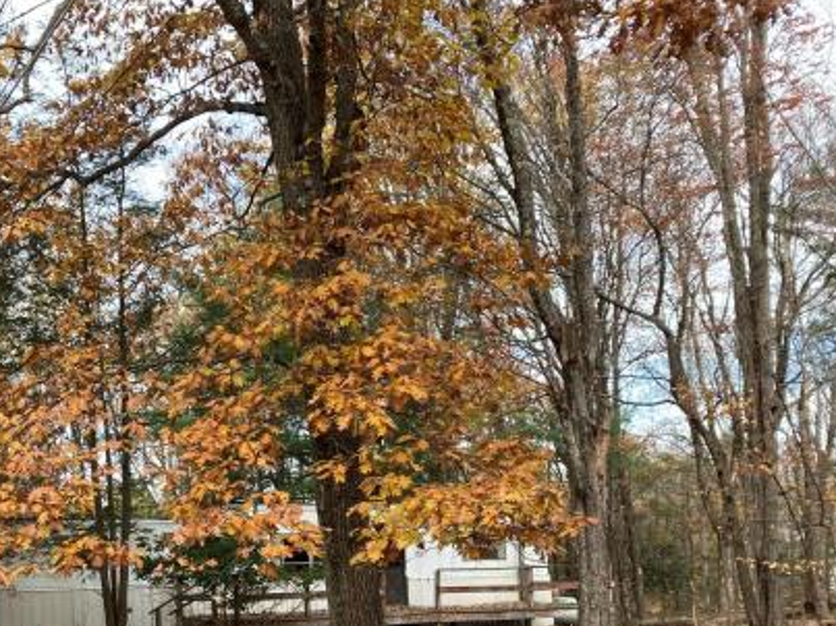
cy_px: 553
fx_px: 1207
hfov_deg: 37.1
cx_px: 187
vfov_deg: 28.1
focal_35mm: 50
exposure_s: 1/169
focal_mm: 3.99
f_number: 1.8
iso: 20
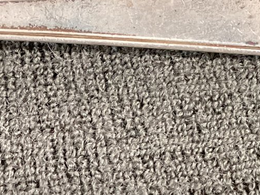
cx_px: 34
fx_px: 706
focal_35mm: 94
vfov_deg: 15.5
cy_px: 186
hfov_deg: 20.5
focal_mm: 3.3
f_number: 2.4
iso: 400
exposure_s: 1/30
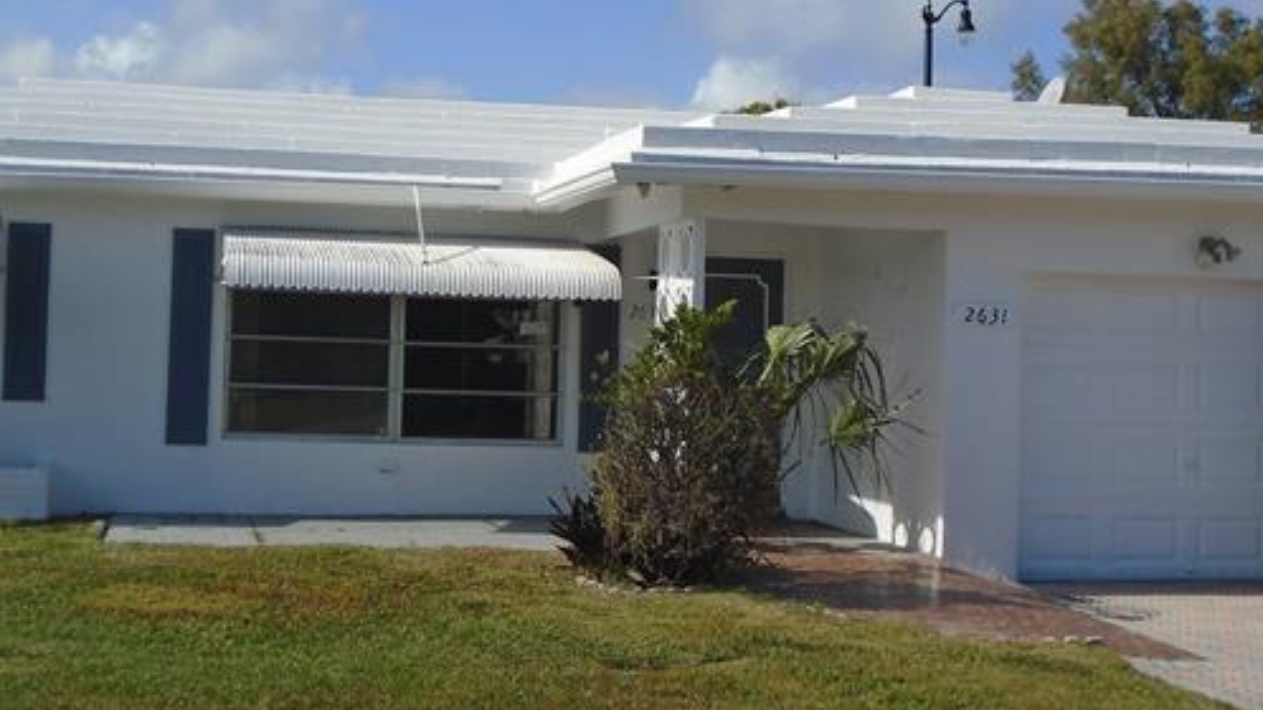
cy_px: 233
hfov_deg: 33.3
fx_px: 2110
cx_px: 543
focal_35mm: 63
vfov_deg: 19.0
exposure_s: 1/250
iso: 100
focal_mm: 6.4
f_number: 9.5
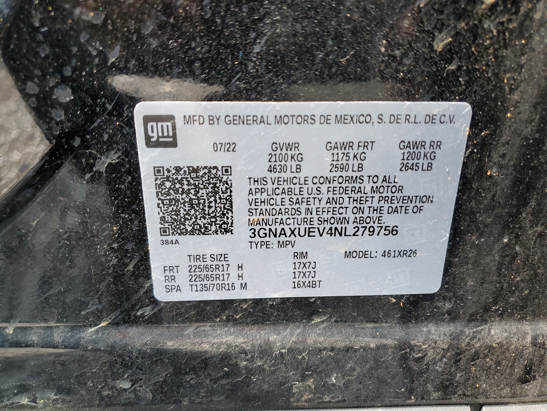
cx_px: 274
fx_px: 411
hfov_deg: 67.3
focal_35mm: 26
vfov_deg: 53.1
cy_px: 206
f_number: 1.5
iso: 50
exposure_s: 1/250
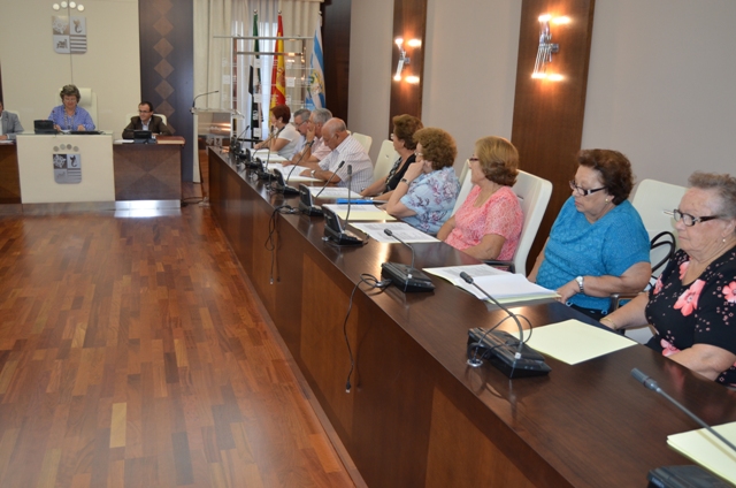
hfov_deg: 57.3
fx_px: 673
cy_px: 244
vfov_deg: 39.8
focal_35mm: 33
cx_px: 368
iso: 400
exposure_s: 1/100
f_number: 3.5
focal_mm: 22
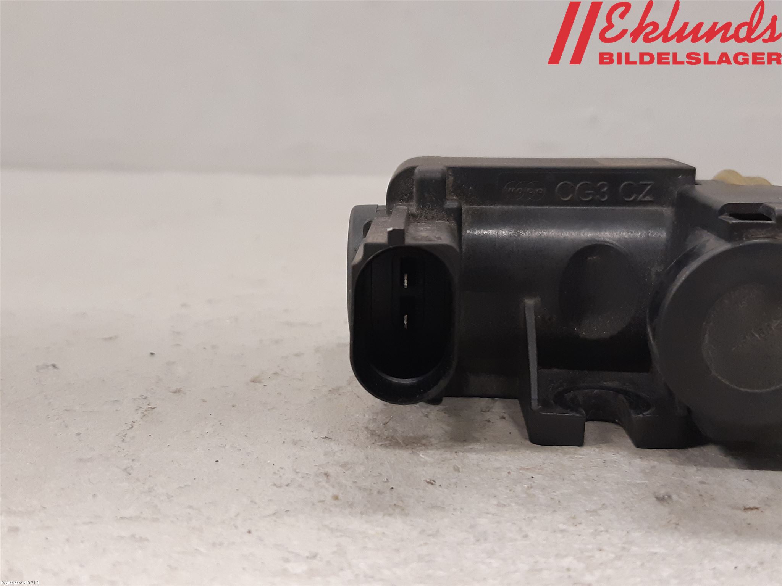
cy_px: 293
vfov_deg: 53.1
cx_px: 391
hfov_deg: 67.3
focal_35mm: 26
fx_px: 587
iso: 200
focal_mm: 3.93
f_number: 1.7
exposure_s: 1/50
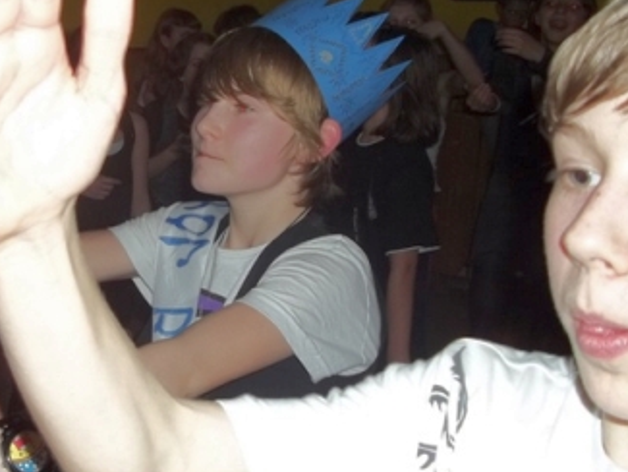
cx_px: 79
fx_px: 1071
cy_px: 226
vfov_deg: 24.8
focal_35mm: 59
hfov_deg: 31.4
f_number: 2.9
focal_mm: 5.7
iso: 64
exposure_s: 1/30
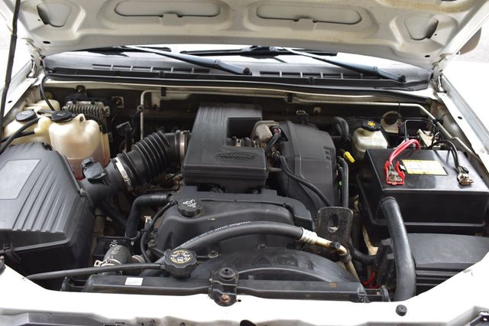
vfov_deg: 39.9
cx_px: 244
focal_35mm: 33
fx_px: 448
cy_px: 163
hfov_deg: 57.2
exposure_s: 1/25
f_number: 7.1
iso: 400
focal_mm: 22
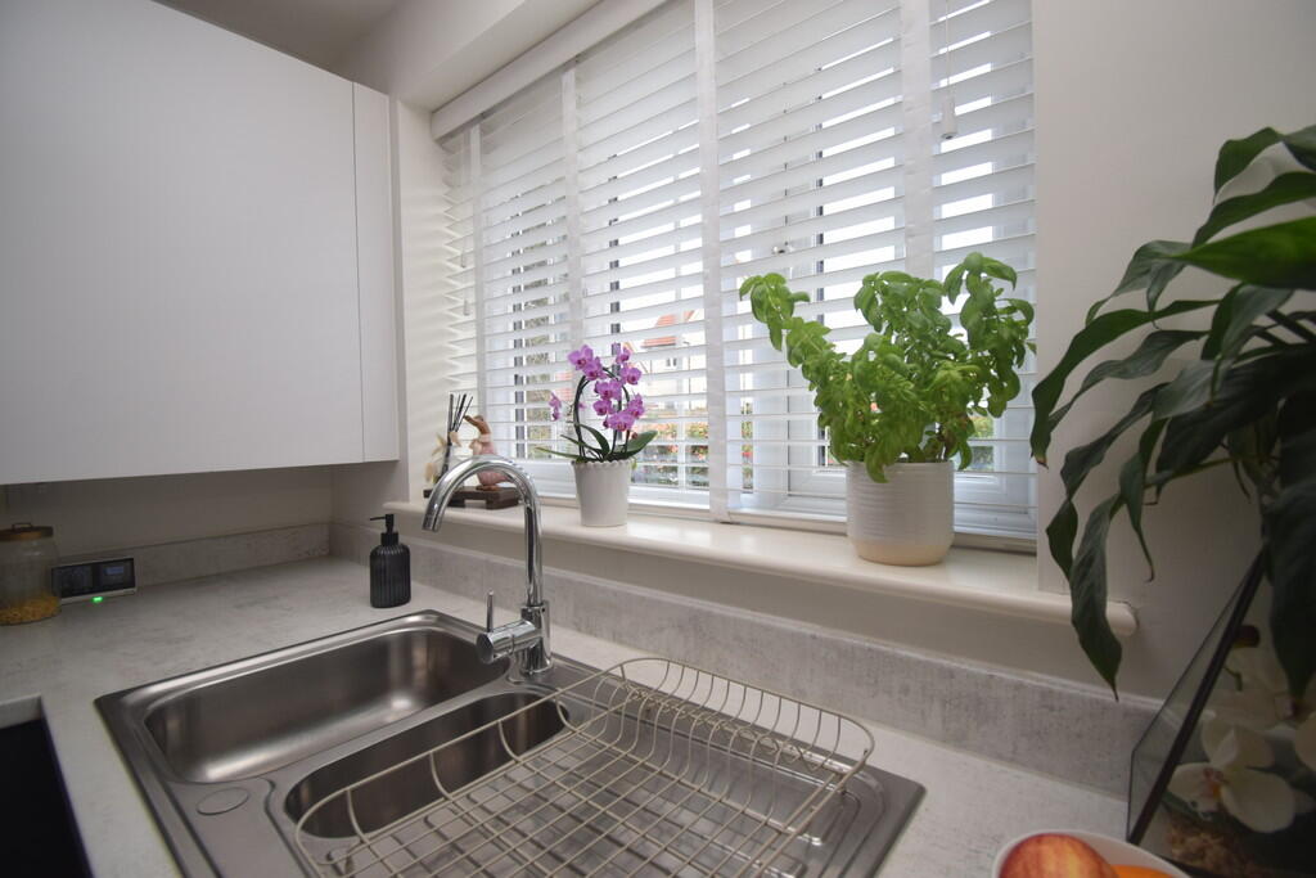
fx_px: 548
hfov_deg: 100.4
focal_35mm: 15
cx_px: 658
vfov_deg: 77.3
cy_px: 439
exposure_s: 1/80
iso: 400
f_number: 4.5
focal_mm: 10
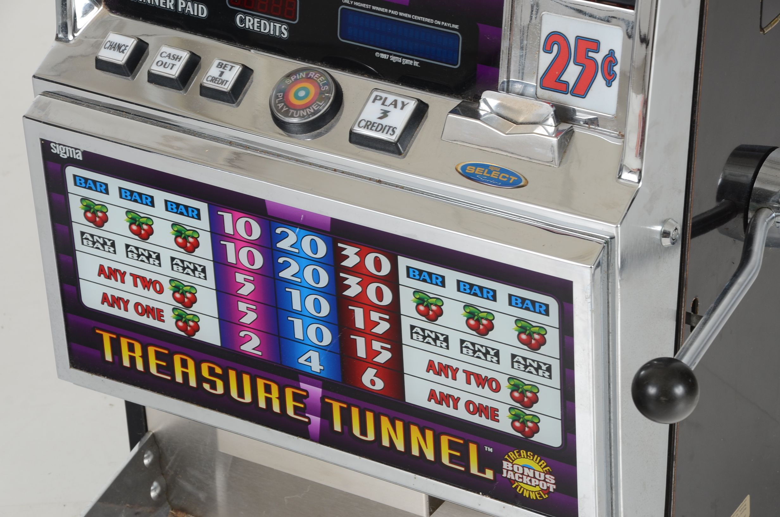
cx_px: 390
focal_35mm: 135
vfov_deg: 10.1
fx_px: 2919
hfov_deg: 15.2
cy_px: 258
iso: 200
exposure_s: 1/60
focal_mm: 90
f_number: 9
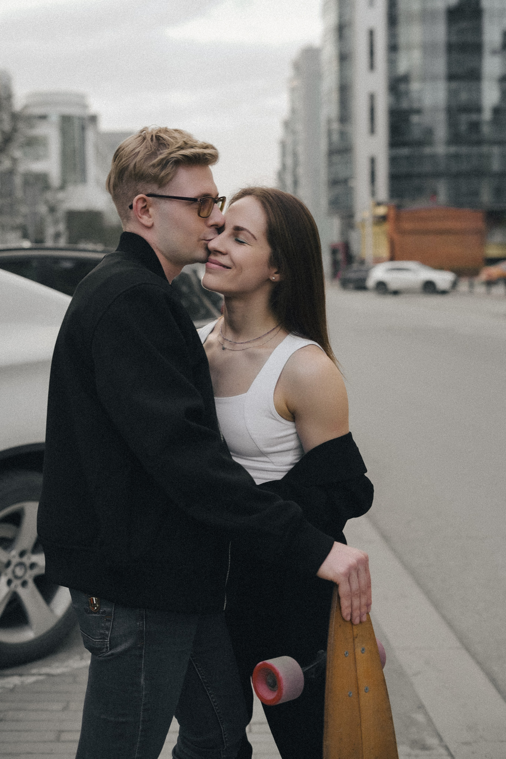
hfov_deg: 27.0
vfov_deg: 39.6
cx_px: 253
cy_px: 380
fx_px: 1054
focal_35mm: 50
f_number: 3.2
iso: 50
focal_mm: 50
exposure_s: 1/60
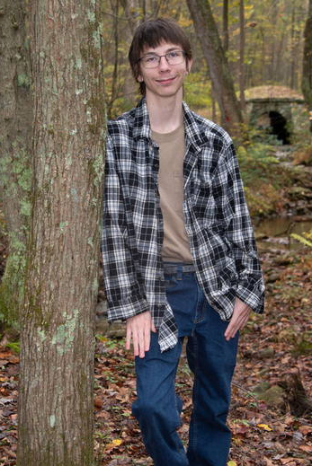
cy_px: 266
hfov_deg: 17.7
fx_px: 999
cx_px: 171
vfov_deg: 26.3
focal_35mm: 77
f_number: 7.1
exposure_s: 1/125
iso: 800
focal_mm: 50
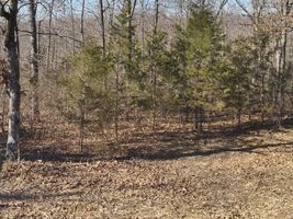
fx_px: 381
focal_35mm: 45
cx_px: 84
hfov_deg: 41.2
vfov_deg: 31.7
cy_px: 59
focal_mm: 4.4
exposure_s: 1/640
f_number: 2.8
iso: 100
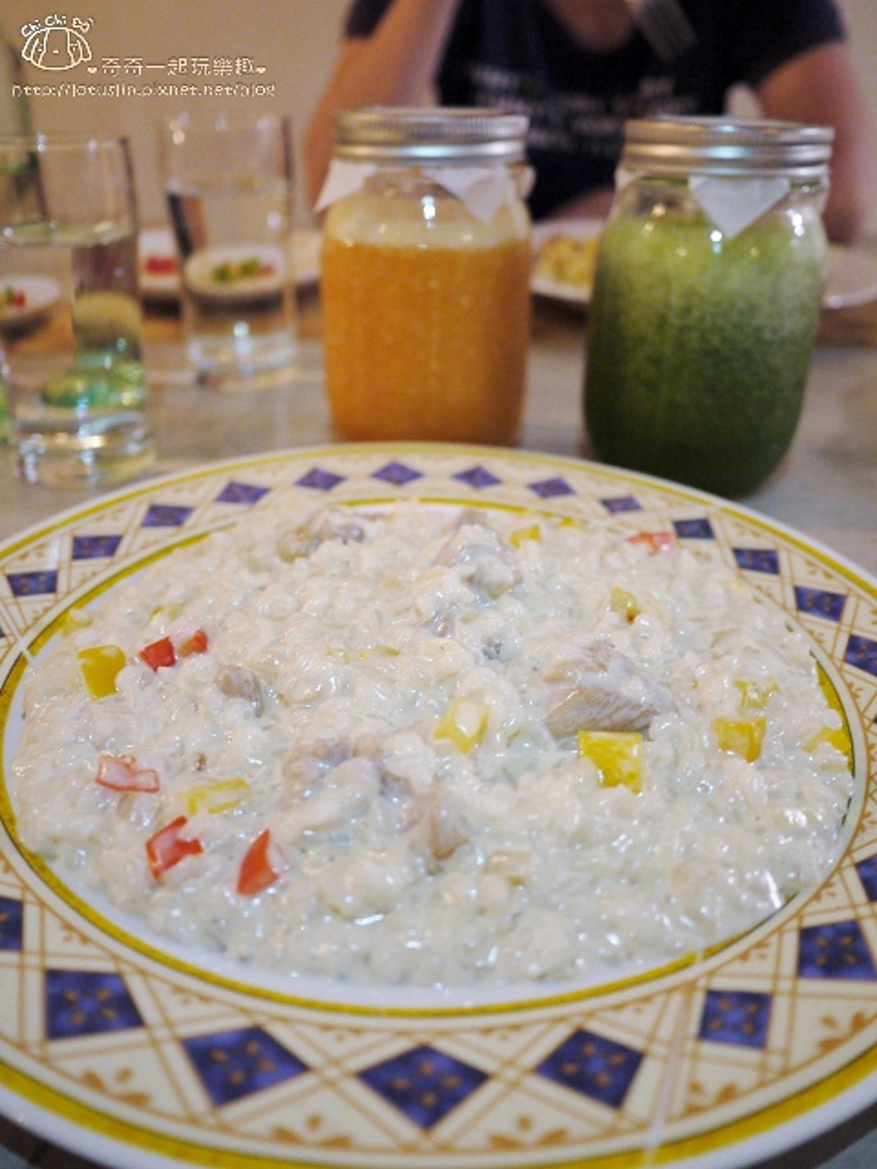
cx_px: 438
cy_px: 584
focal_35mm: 28
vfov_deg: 63.4
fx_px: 946
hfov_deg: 49.7
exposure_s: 1/20
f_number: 2.5
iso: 400
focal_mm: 14
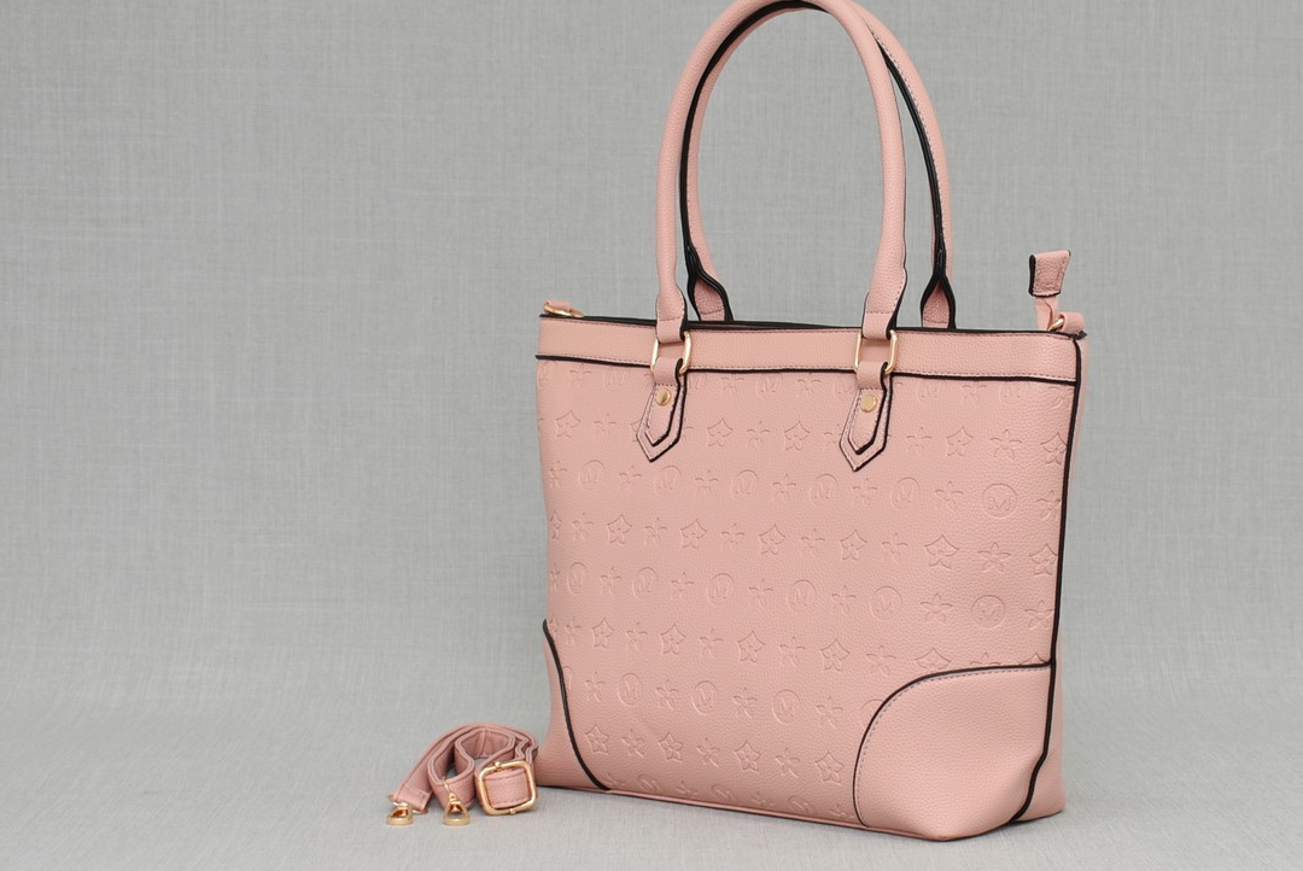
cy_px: 398
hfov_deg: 31.3
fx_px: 2318
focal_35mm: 64
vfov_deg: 21.3
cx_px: 756
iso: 100
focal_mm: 36
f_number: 5.6
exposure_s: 1/60
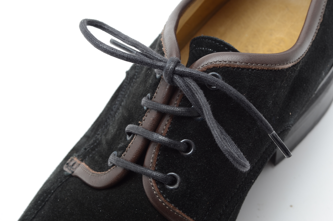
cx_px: 166
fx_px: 762
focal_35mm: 82
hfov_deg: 24.7
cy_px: 110
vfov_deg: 16.5
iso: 100
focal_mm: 55
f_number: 14
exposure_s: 1/100
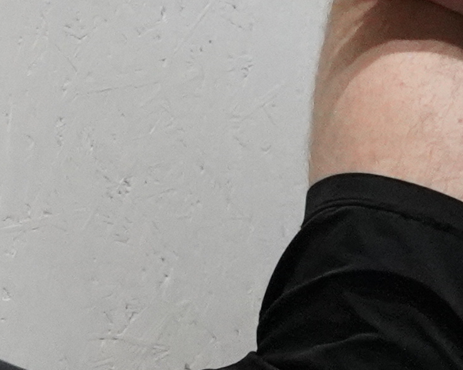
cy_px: 45
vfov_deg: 7.2
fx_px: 2931
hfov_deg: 9.0
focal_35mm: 214
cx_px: 190
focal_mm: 28
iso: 12800
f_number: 4.5
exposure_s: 1/500
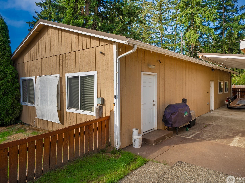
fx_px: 177
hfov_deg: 69.4
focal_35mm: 25
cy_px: 90
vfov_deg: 54.9
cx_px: 123
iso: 80
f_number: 7.1
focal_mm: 22
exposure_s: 1/100
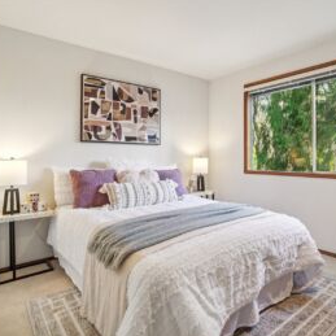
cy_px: 169
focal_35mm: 21
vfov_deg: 72.1
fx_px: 231
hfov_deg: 71.5
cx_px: 198
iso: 1600
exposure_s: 1/30
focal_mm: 16
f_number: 8
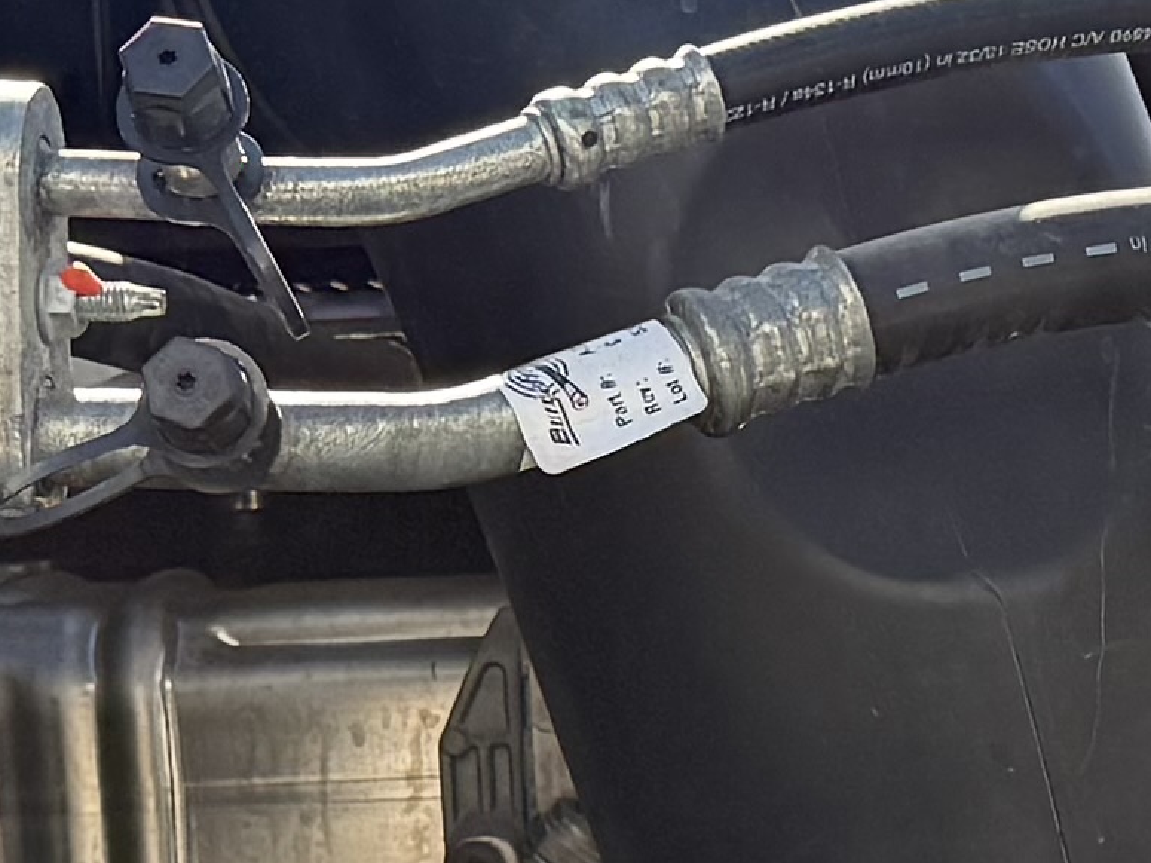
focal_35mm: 177
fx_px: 5884
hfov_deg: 11.2
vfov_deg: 8.3
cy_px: 1111
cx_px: 835
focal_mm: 6.76
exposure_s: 1/1901
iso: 100
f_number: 1.78
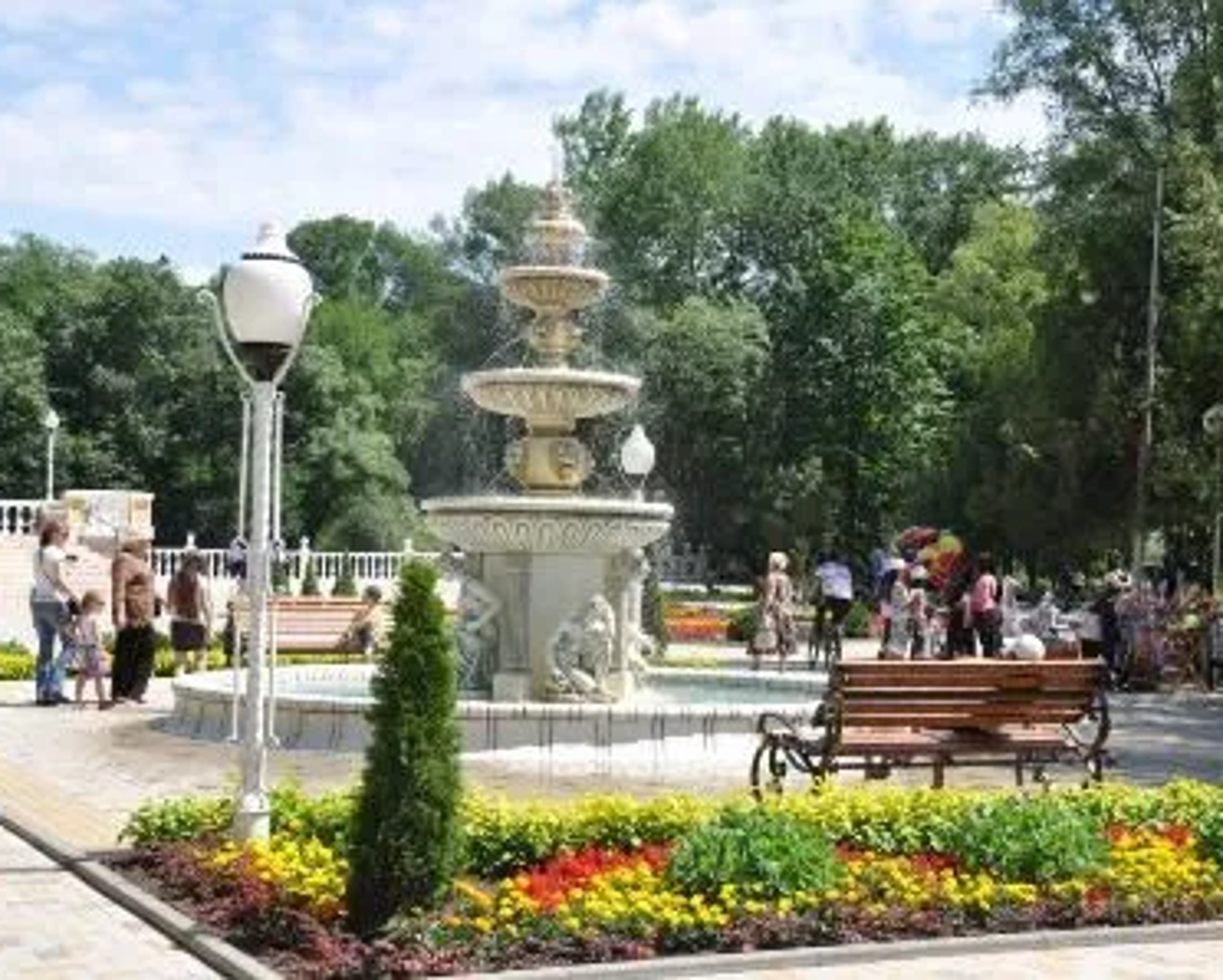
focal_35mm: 58
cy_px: 490
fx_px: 2100
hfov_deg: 32.5
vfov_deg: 26.3
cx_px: 644
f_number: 11
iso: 200
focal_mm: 34
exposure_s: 1/200
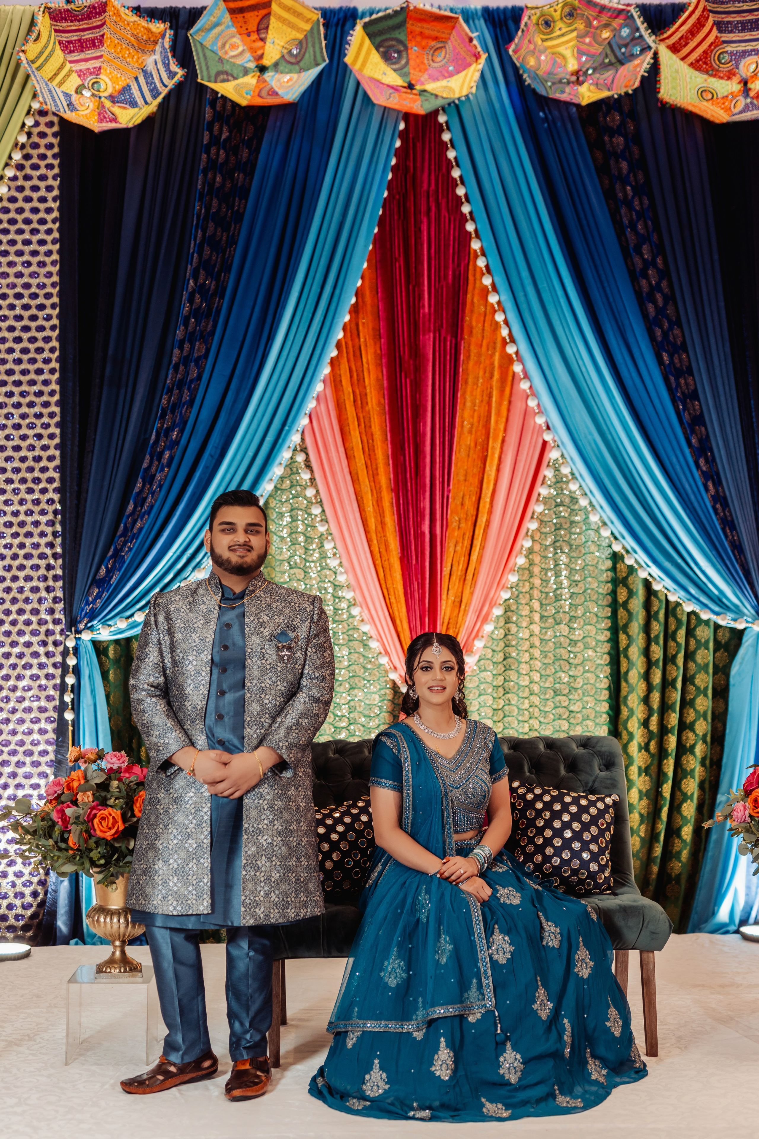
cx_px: 380
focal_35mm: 50
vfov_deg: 39.6
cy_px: 570
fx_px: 1581
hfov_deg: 27.0
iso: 250
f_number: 2
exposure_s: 1/200
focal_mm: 50
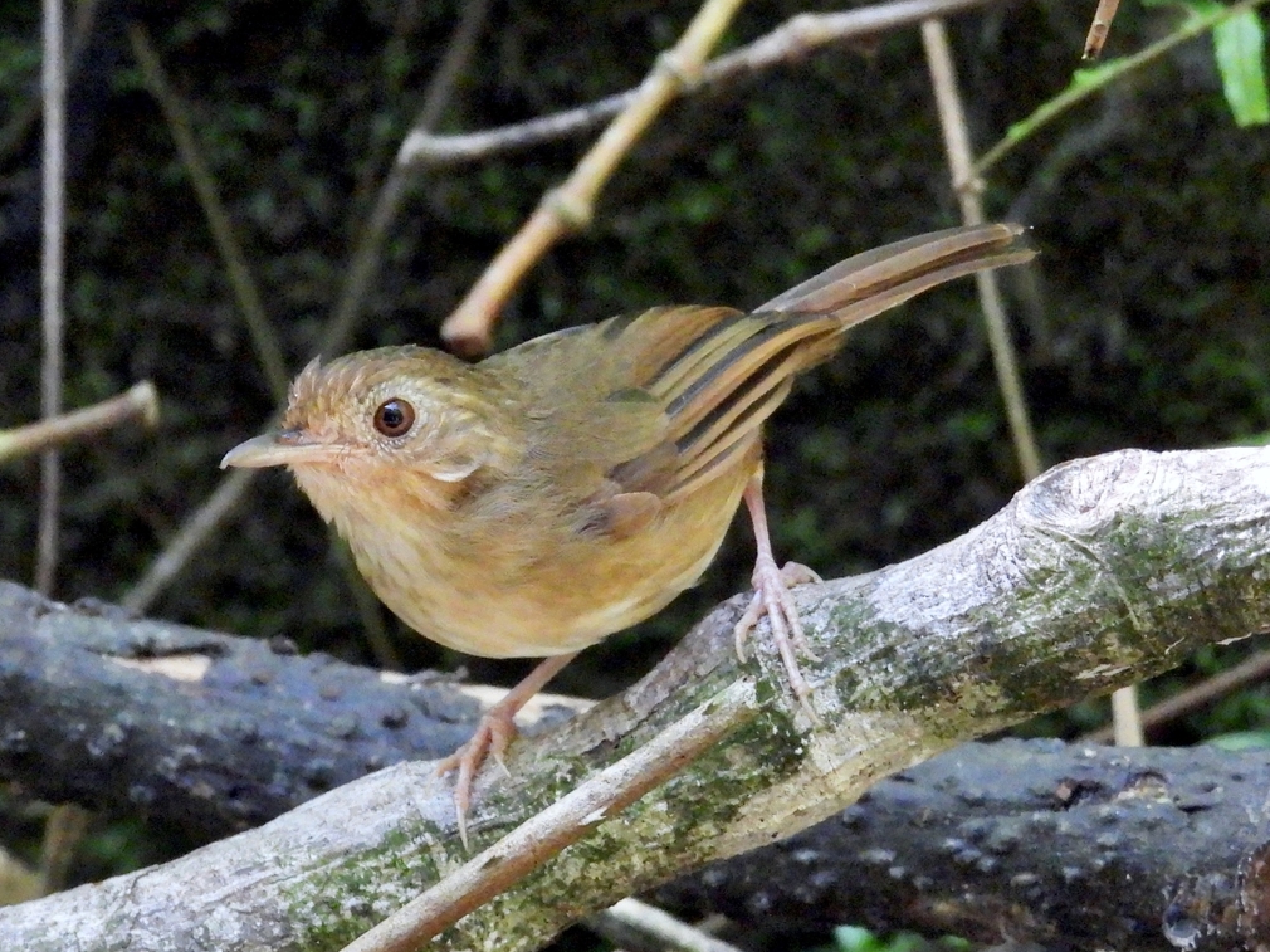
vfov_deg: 3.5
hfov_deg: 4.6
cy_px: 492
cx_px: 604
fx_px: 15736
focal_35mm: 429
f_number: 5
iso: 1600
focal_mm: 67.8
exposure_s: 1/200
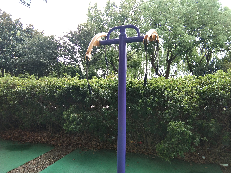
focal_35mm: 31
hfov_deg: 58.4
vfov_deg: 45.4
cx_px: 116
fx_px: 207
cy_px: 86
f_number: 2.2
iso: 50
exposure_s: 1/162
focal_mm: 3.69
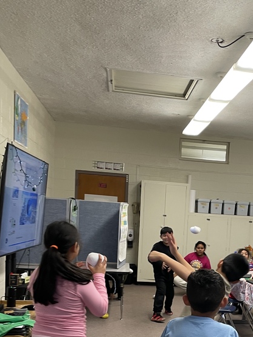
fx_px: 468
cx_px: 213
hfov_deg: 29.4
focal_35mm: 48
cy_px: 262
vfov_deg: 38.4
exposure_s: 1/60
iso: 100
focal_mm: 4.2
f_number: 1.6
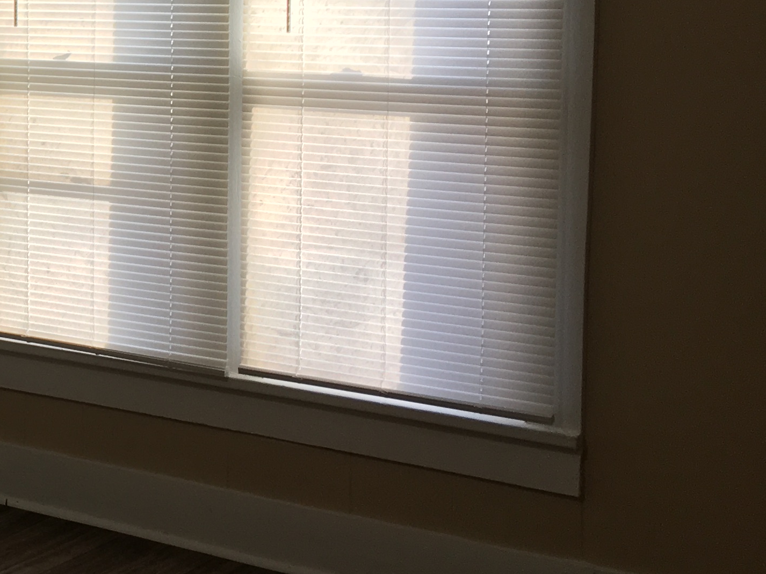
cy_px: 114
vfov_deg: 17.8
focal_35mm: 82
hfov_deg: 20.9
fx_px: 1814
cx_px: -315
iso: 25
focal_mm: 4.15
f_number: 2.2
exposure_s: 1/60
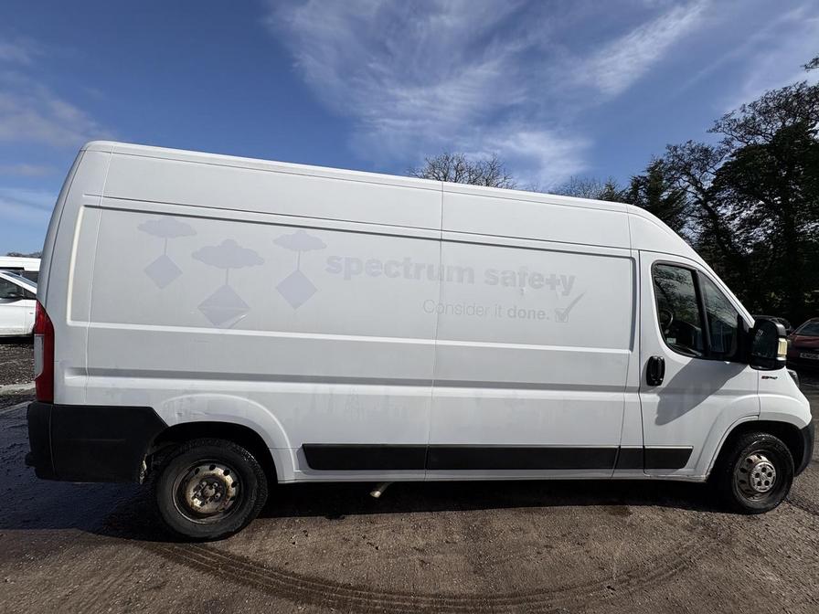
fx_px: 331
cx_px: 410
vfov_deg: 85.7
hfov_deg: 102.1
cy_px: 307
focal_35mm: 14
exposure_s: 1/4132
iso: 50
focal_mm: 2.22
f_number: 2.2
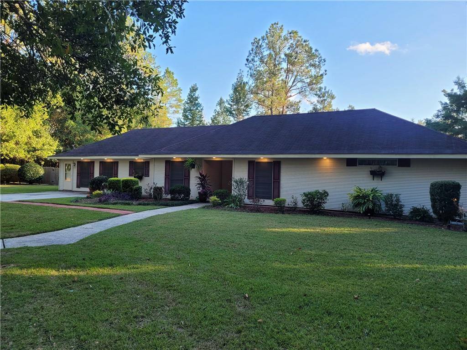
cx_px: 234
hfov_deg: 67.3
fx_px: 351
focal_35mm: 26
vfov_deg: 53.1
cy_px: 175
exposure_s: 1/325
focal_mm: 5.4
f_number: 1.8
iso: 40
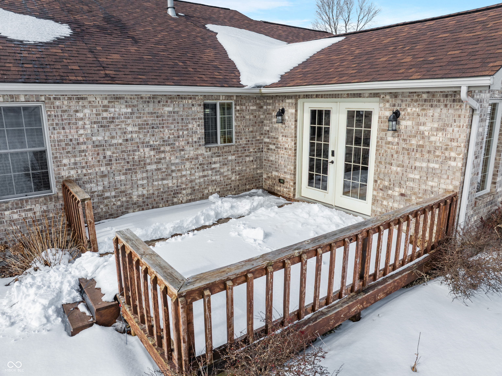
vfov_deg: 56.8
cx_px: 251
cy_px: 188
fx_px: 348
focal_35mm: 24
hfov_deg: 71.6
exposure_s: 1/3200
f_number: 2.8
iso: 100
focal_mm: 12.29
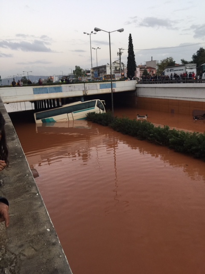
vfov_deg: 61.7
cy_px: 137
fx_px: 229
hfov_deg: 48.2
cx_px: 102
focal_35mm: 29
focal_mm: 4.15
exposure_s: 1/33
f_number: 2.2
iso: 32
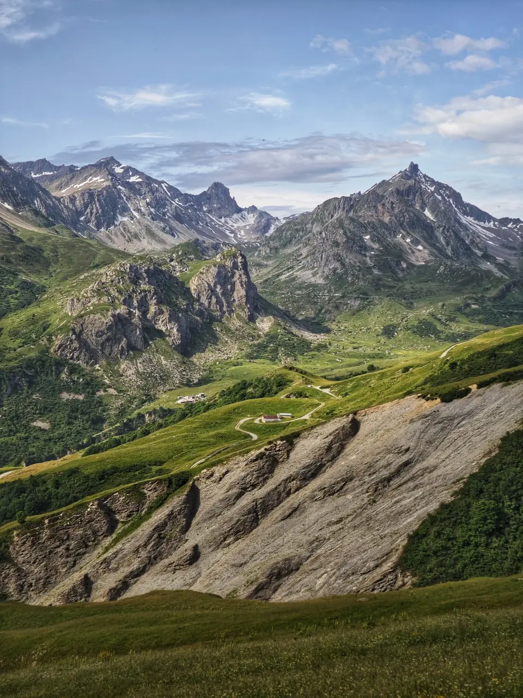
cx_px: 262
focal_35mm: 46
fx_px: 927
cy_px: 349
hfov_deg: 31.5
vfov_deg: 41.2
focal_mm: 6.55
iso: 50
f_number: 1.6
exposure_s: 1/1380
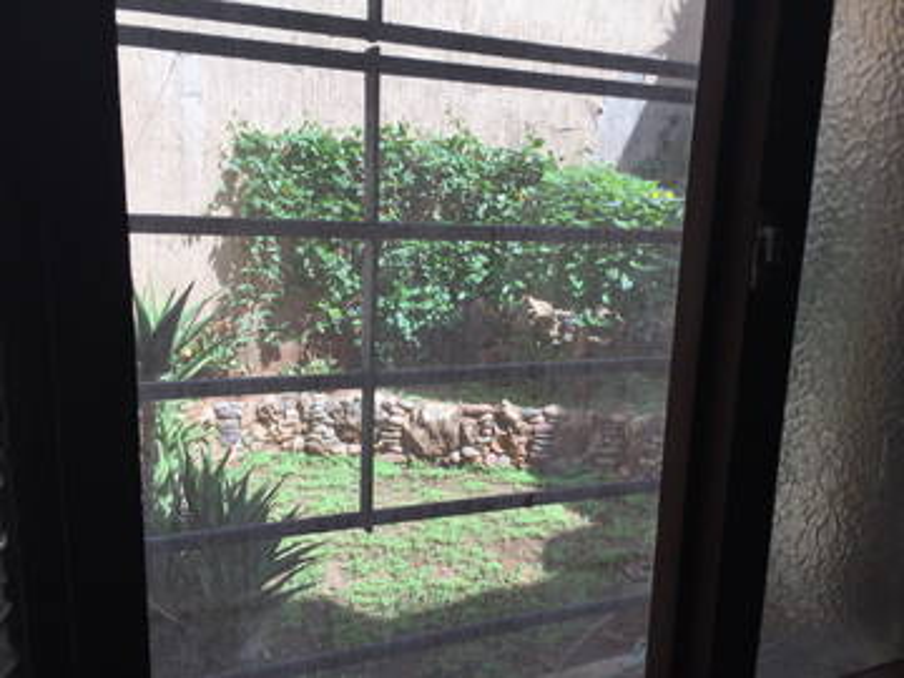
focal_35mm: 29
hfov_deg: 61.7
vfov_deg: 48.2
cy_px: 339
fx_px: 757
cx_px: 452
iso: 32
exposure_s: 1/670
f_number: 2.2
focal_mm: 4.15
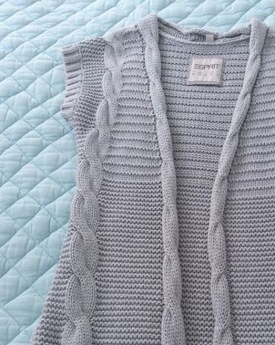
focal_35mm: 43
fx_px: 438
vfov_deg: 41.6
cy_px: 260
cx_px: 208
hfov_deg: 34.1
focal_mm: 3.08
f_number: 2
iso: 40
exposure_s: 1/100
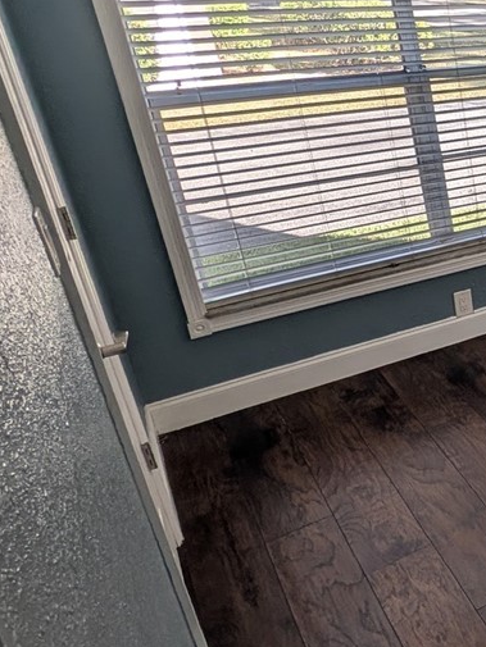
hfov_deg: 24.1
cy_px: 232
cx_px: 813
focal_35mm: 38
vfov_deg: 48.4
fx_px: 711
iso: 37
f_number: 1.95
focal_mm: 2.23
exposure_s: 1/166
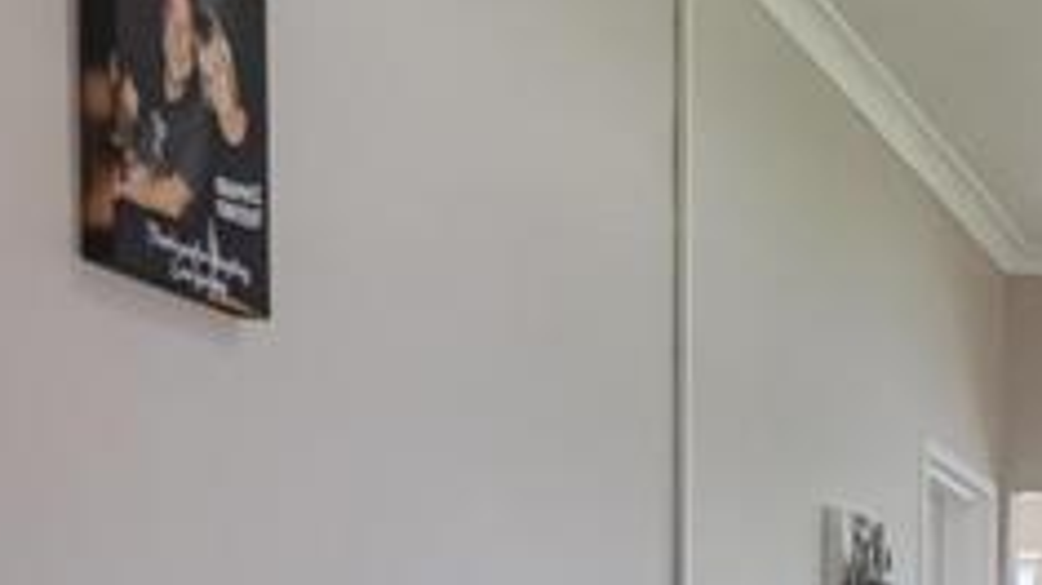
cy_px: 1037
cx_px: 1698
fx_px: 2762
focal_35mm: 100
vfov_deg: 11.3
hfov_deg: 18.2
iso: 50
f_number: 1.9
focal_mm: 6.67
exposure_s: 1/106
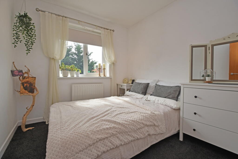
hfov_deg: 100.4
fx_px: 99
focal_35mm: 15
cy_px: 80
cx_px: 119
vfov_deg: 77.3
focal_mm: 10
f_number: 5
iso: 140
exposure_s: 1/200
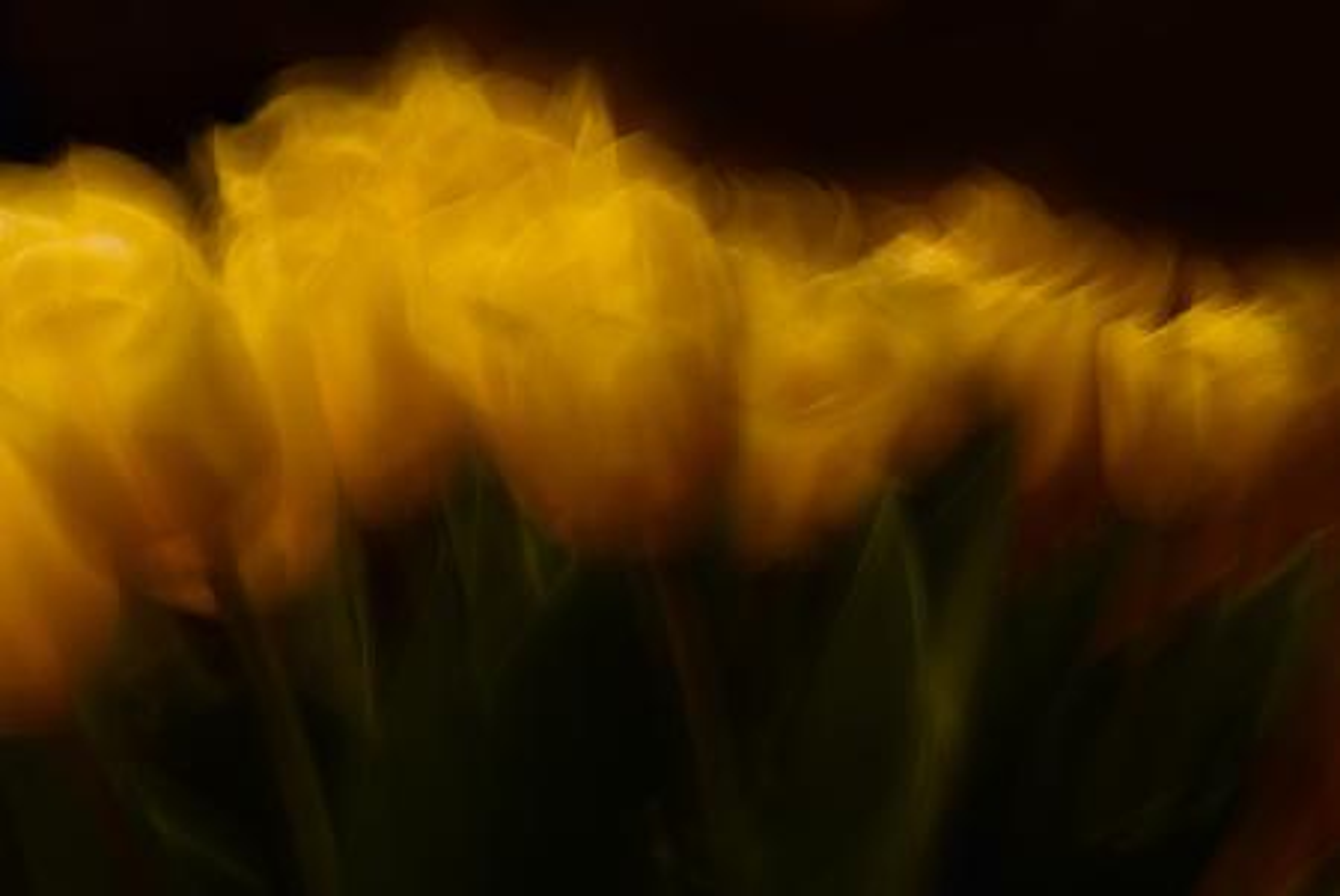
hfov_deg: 12.8
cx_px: 670
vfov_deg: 8.6
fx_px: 5961
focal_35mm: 160
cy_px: 448
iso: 100
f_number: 18
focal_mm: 160
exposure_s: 1
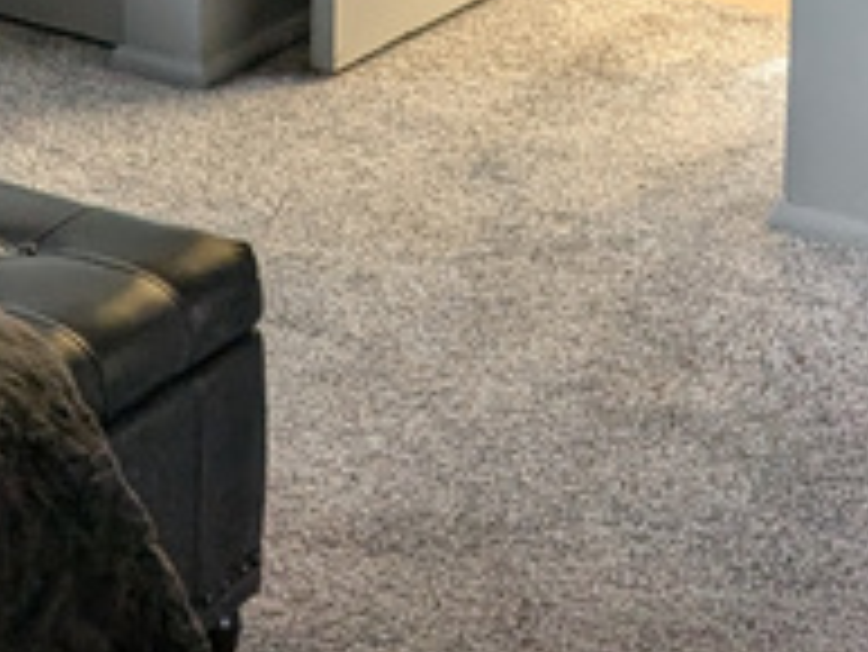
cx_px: -328
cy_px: -607
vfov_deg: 10.8
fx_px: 3187
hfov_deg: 14.7
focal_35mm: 127
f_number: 1.68
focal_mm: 6.9
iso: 75
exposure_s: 1/120
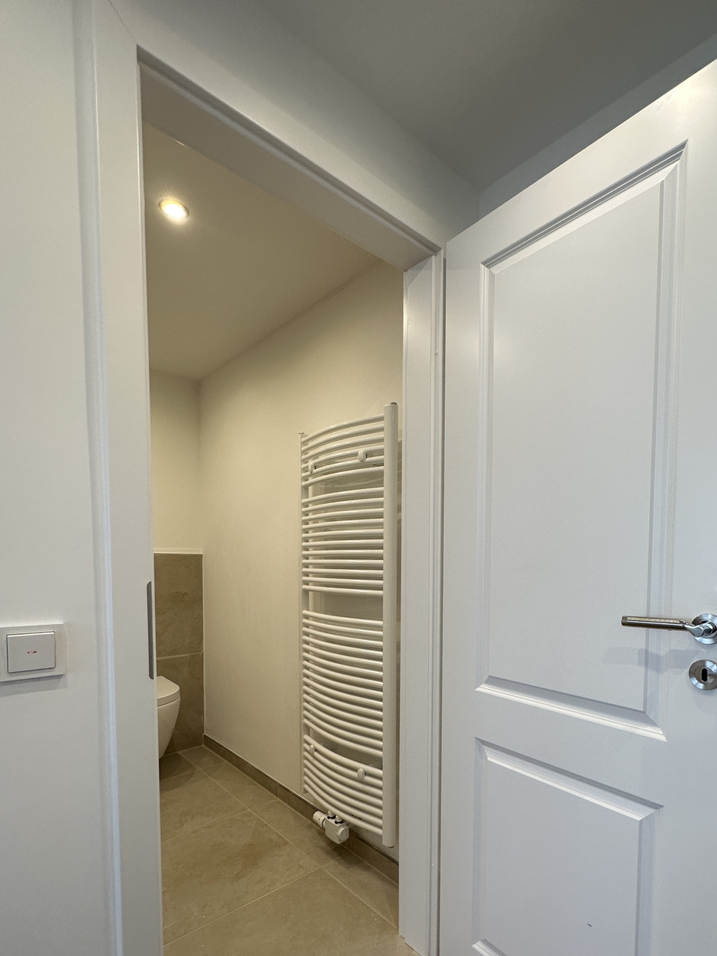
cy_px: 590
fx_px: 497
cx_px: 430
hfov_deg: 70.9
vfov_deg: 86.2
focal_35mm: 18
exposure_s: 1/99
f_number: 2.2
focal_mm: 2.22
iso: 100
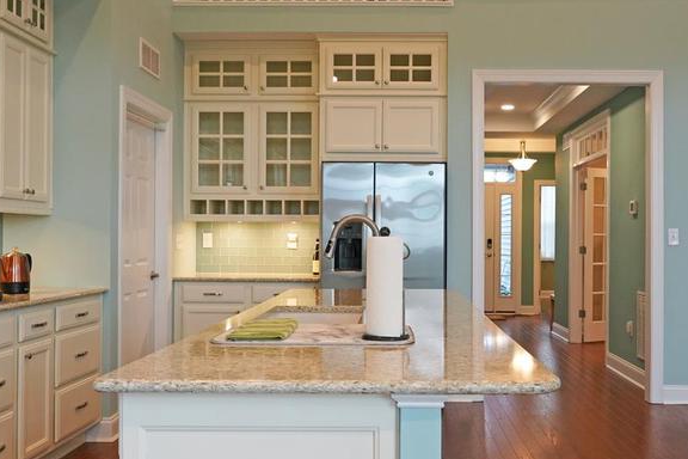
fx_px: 764
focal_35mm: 40
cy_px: 228
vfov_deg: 33.4
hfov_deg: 48.3
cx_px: 391
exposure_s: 1/160
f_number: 4
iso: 1250
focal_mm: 16
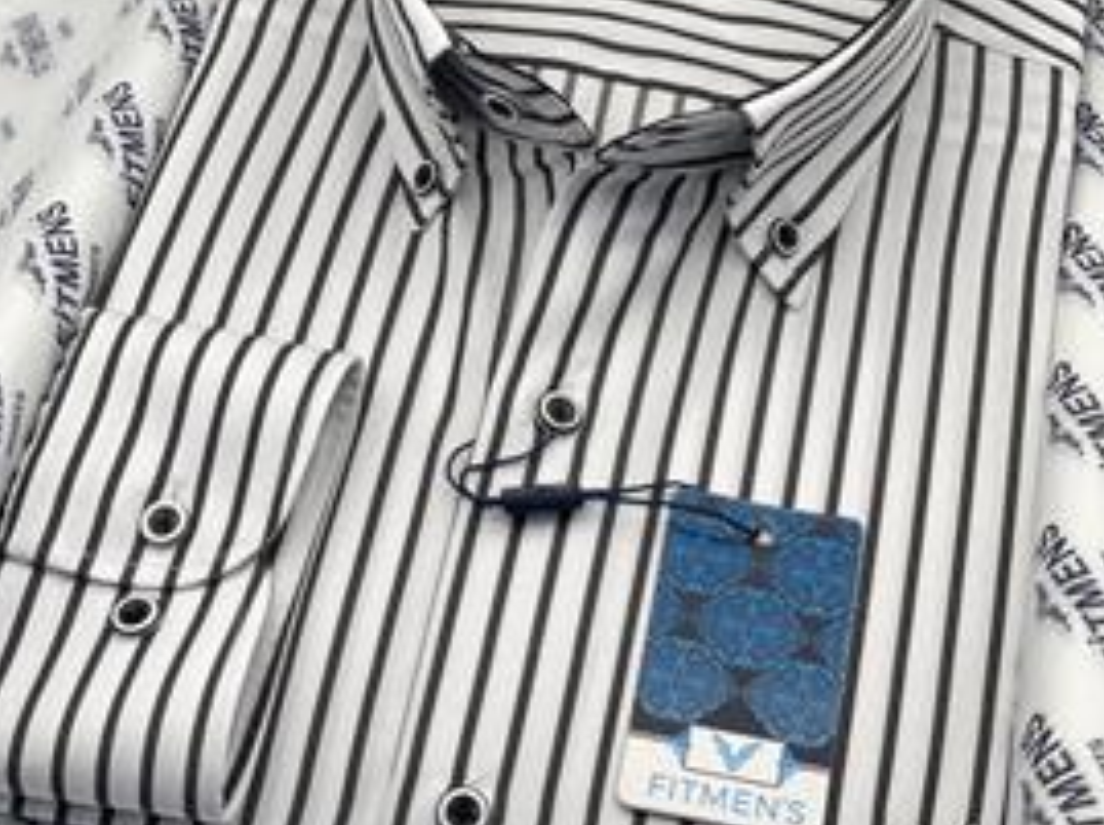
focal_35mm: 80
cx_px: 534
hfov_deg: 24.4
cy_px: 138
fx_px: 2548
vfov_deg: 18.2
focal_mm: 6
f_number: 2
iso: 25
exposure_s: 1/122
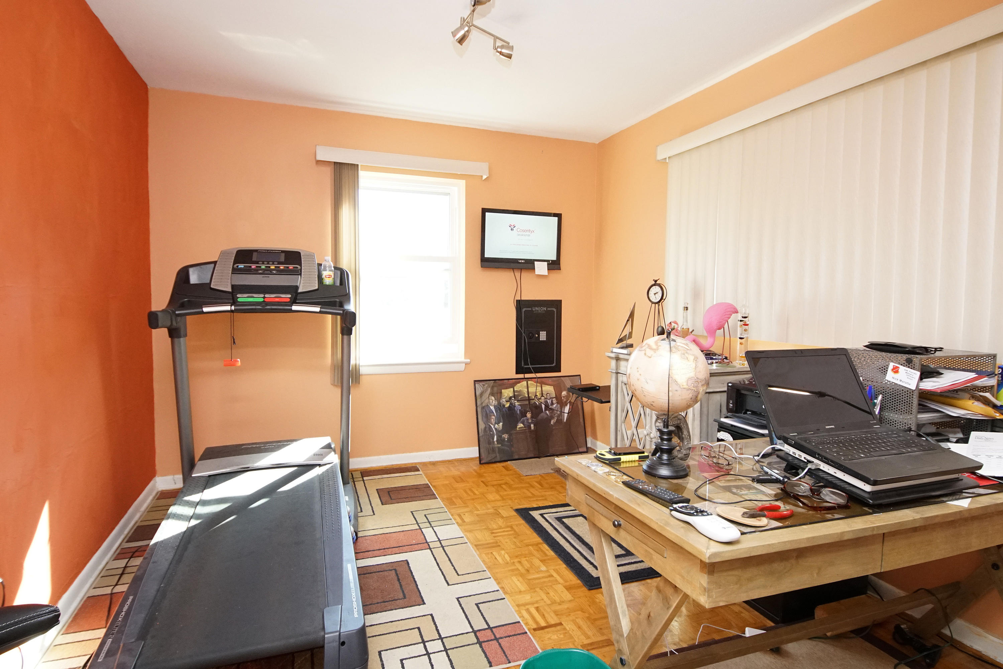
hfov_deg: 90.0
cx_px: 502
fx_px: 502
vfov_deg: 67.4
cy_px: 334
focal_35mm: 18
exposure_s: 1/160
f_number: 4.5
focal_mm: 12
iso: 2500
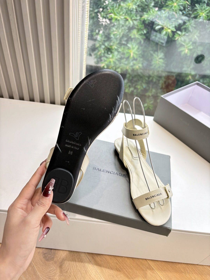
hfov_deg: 53.1
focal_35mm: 26
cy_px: 140
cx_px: 105
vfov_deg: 67.3
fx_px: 210
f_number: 1.6
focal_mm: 5.96
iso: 50
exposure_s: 1/212
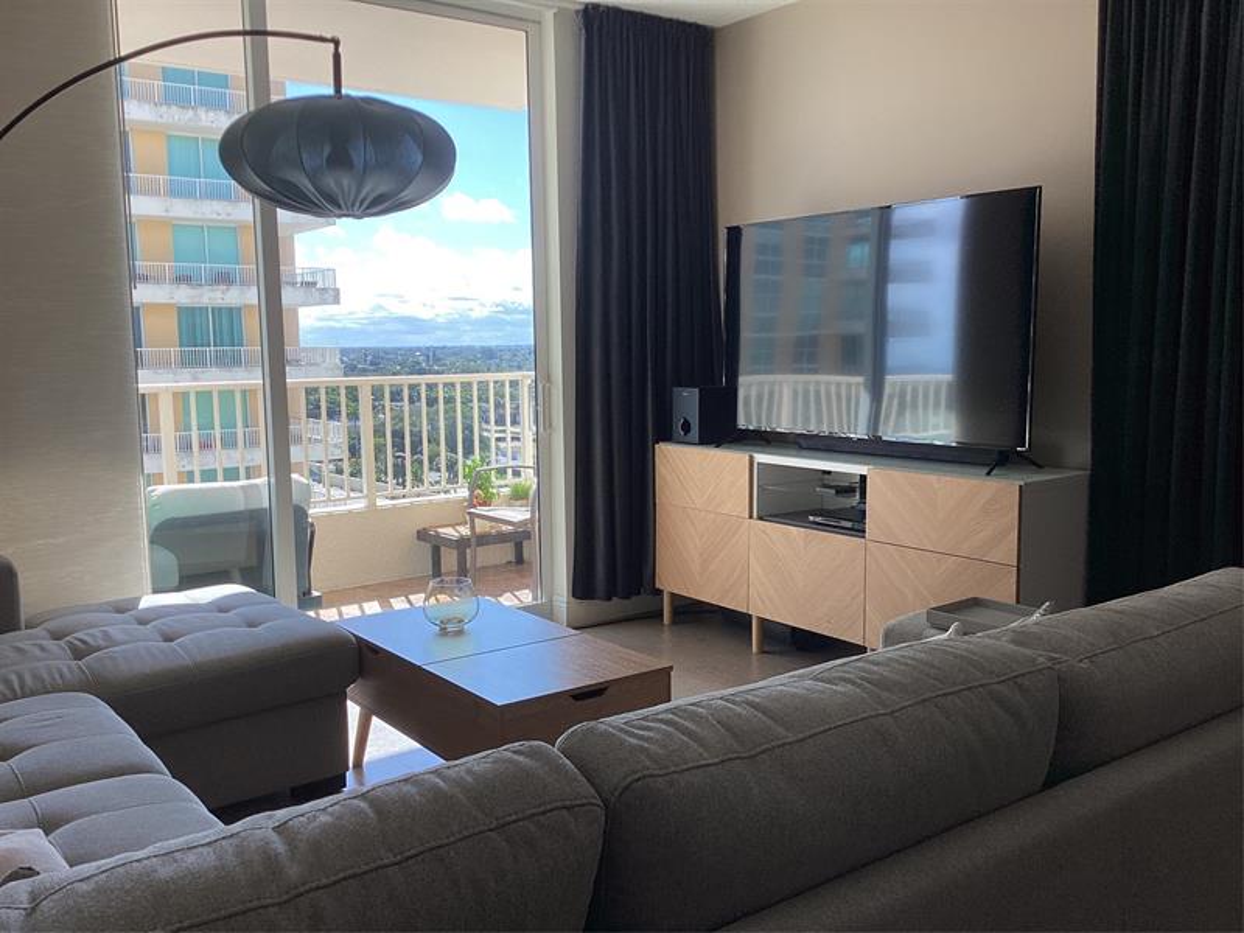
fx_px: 1114
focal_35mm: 31
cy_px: 466
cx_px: 622
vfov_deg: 45.4
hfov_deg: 58.4
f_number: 2.4
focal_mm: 3.3
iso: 25
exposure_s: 1/212
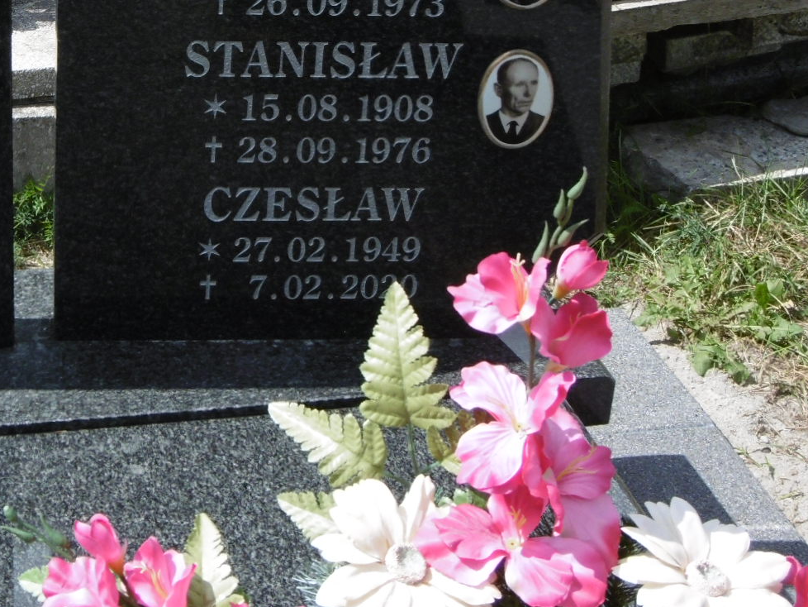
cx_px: 154
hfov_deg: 21.5
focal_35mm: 90
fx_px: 2101
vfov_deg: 16.1
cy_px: 13
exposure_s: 1/640
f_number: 3.8
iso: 100
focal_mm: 7.7
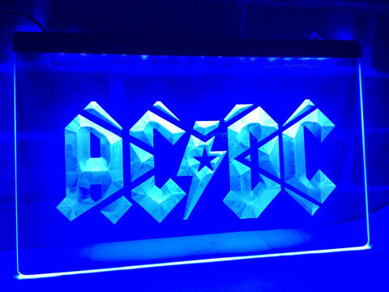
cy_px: 146
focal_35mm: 30
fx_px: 337
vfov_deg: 46.8
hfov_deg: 60.0
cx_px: 194
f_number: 2.2
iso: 50
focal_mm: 4.12
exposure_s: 1/30
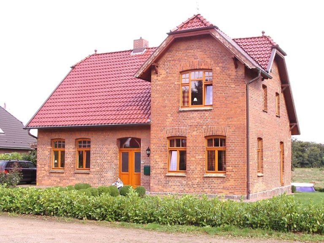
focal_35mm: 52
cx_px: 162
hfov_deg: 36.8
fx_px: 487
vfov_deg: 28.0
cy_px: 122
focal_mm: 7.8
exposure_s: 1/100
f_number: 5.5
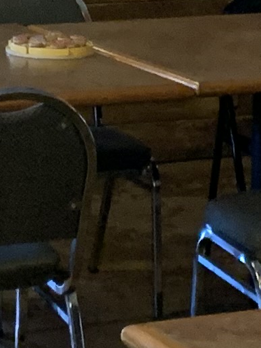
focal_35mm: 203
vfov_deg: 9.6
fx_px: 2041
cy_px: -109
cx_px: 65
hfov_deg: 7.3
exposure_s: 1/40
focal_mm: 4.25
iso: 400
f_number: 1.8
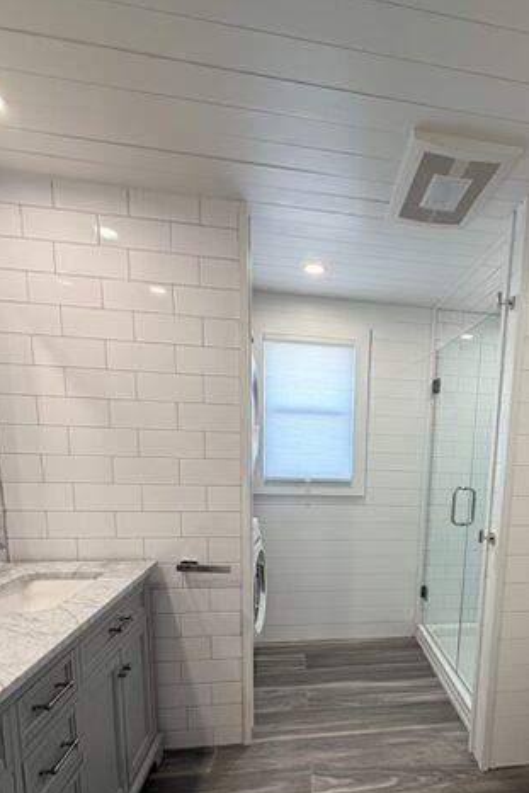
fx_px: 440
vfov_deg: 81.7
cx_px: 376
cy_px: 514
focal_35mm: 20
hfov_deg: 59.6
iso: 160
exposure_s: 1/120
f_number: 2.2
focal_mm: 2.22
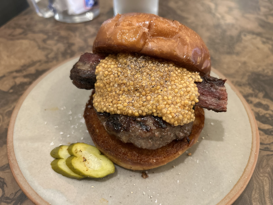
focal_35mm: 26
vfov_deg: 53.1
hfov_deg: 67.3
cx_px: 136
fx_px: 205
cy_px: 102
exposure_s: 1/50
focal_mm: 5.7
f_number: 1.5
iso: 400
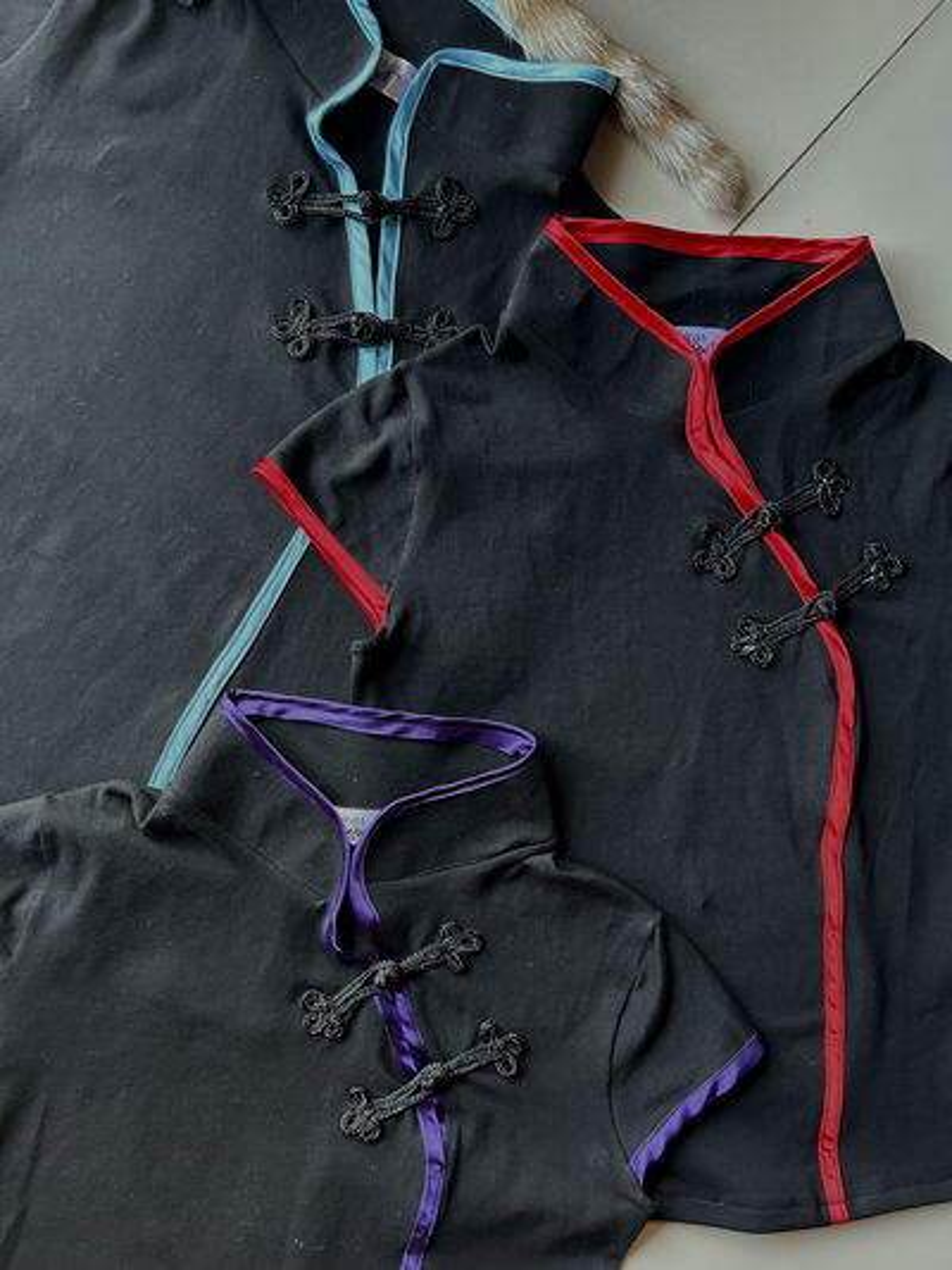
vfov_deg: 67.3
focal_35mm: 26
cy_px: 635
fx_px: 953
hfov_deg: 53.1
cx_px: 476
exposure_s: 1/60
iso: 500
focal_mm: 5.7
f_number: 1.5
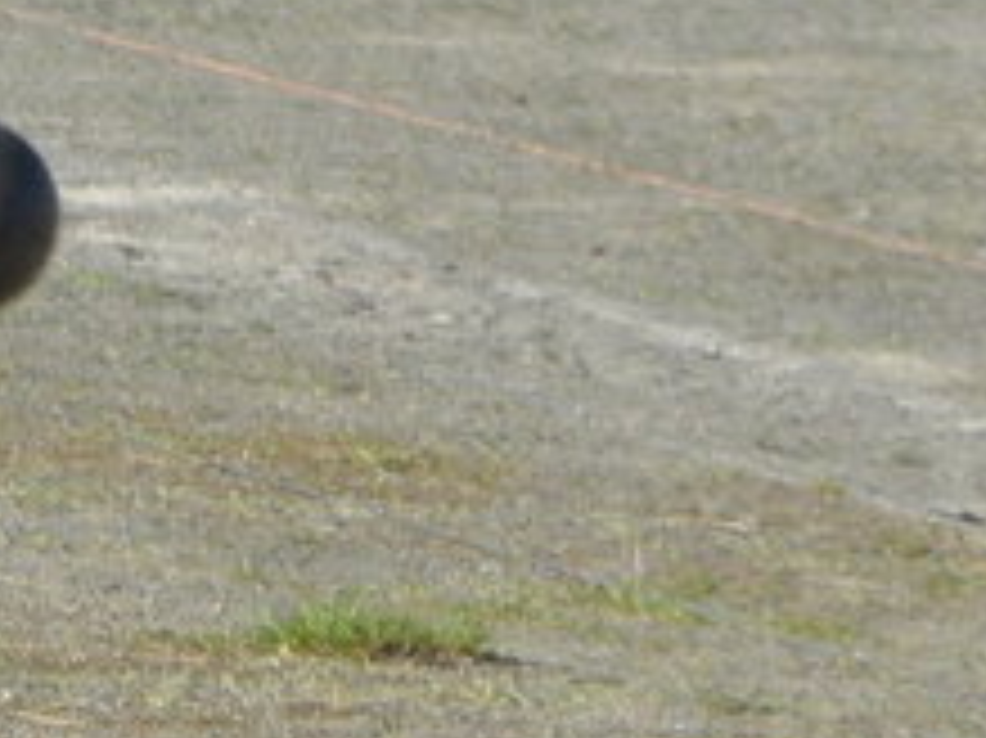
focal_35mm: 1054
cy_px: 693
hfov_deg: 1.9
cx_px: -585
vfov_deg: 1.4
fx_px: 30006
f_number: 5
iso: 80
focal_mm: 39.5
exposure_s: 1/250
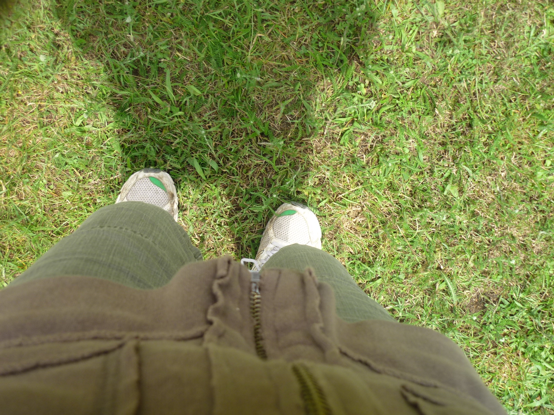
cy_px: 208
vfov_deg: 42.9
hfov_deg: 55.4
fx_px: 528
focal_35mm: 33
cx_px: 277
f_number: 2.8
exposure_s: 1/800
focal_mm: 5.5
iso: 100
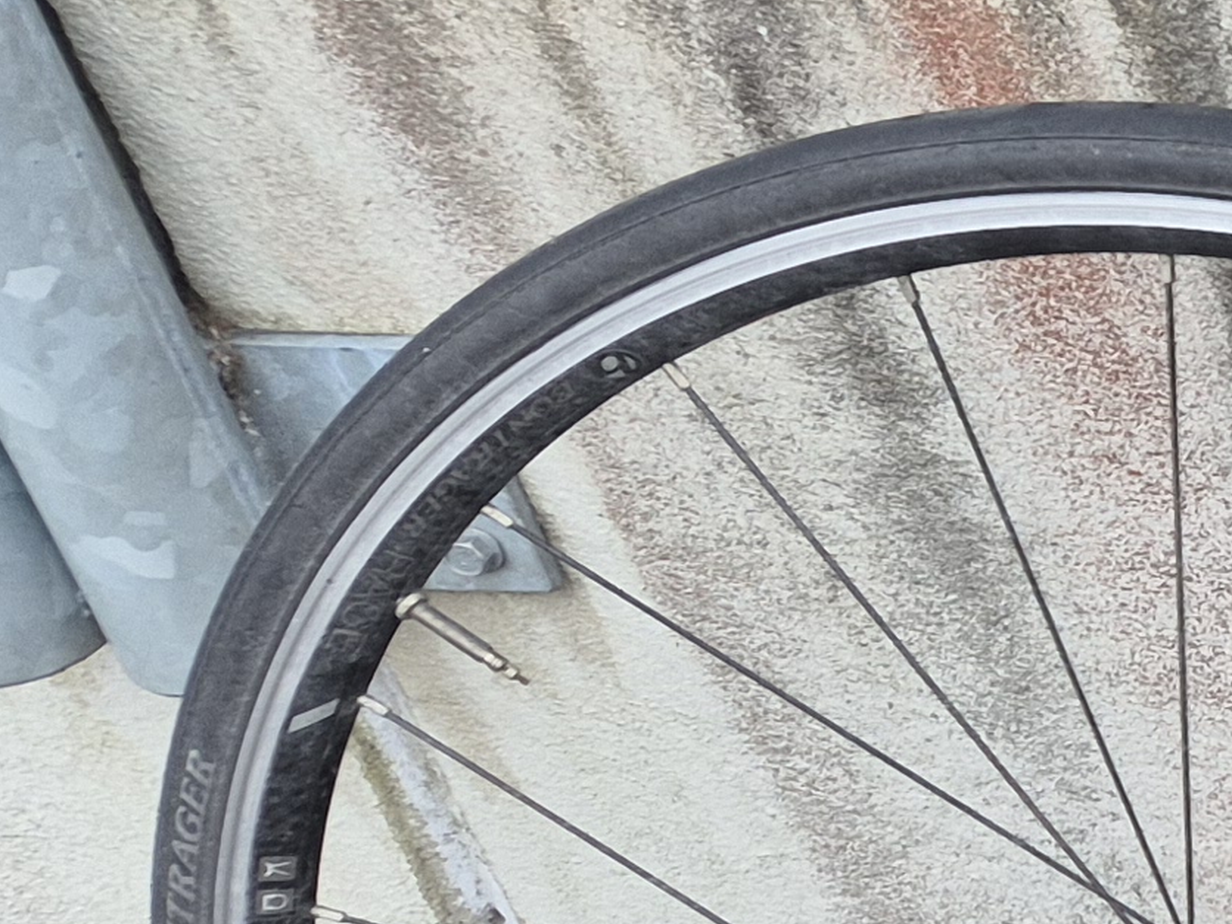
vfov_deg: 13.4
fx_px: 3915
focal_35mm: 110
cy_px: 788
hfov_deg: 13.5
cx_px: 2871
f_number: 1.8
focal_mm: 5.4
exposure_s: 1/180
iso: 50
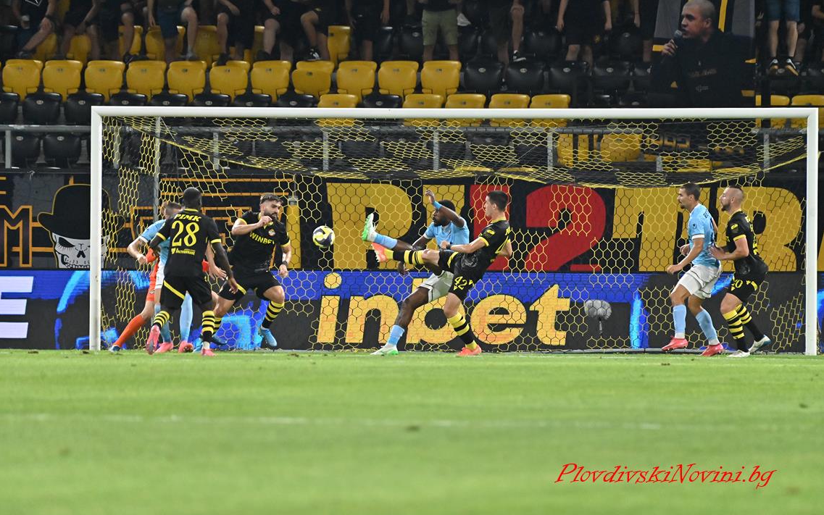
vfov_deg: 2.7
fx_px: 11005
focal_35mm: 490
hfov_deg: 4.3
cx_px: 412
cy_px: 262
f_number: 6.3
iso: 7200
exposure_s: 1/1600
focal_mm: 480
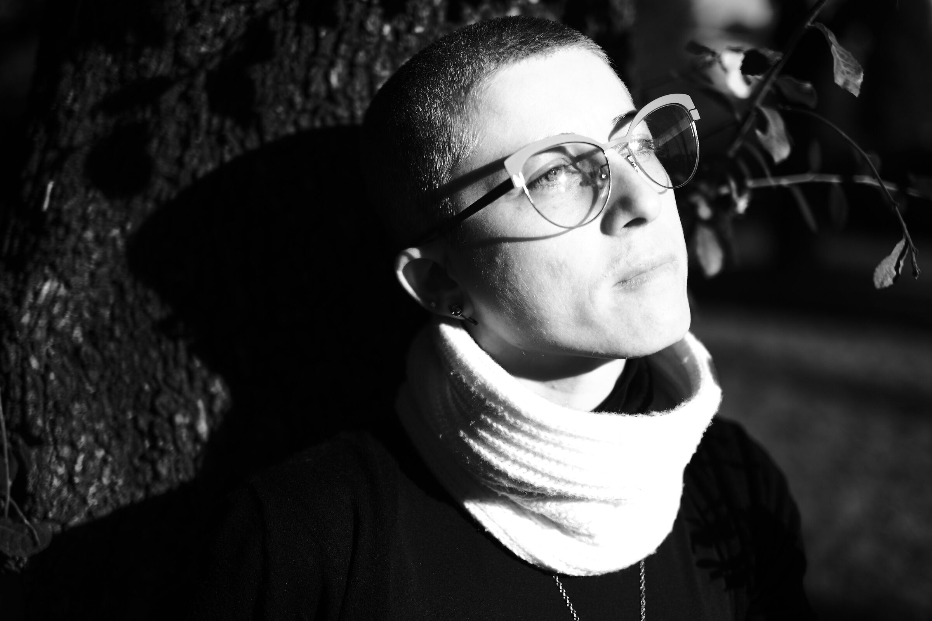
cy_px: 310
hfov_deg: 37.5
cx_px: 466
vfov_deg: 25.5
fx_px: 1372
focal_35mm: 53
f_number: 1.4
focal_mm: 35
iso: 80
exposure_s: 1/5000
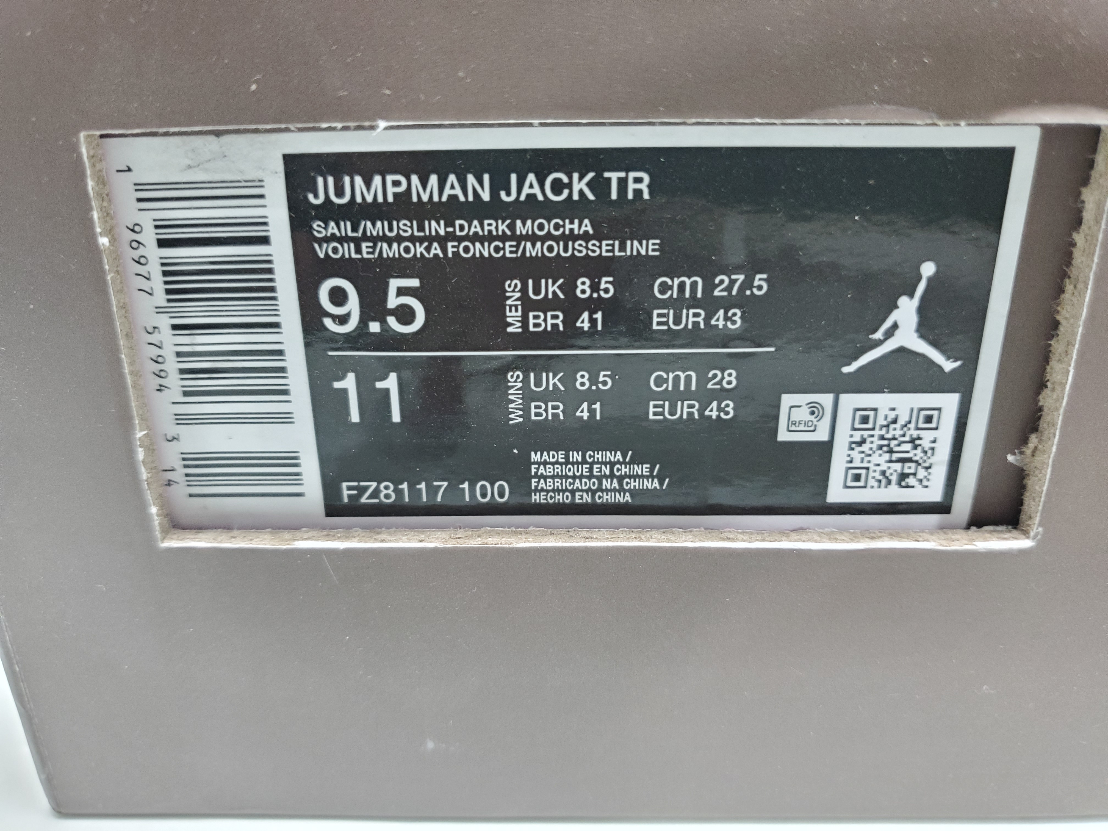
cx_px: 554
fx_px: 832
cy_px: 416
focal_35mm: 26
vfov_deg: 53.1
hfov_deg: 67.3
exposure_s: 1/100
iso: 250
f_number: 1.5
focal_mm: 4.3
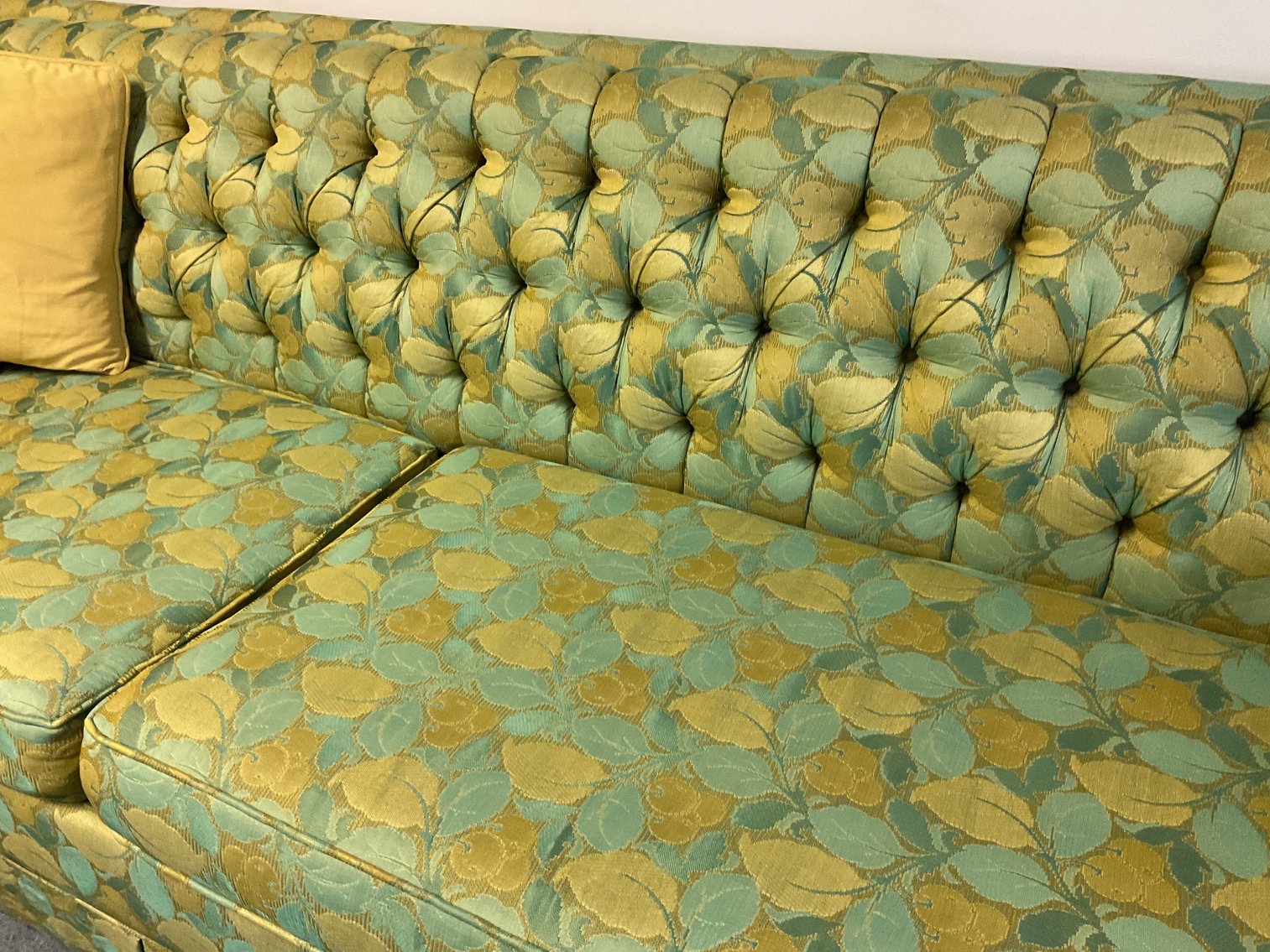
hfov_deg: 61.7
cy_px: 476
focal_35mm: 29
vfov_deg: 48.2
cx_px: 635
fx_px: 1064
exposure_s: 1/60
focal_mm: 3
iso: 200
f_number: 1.8
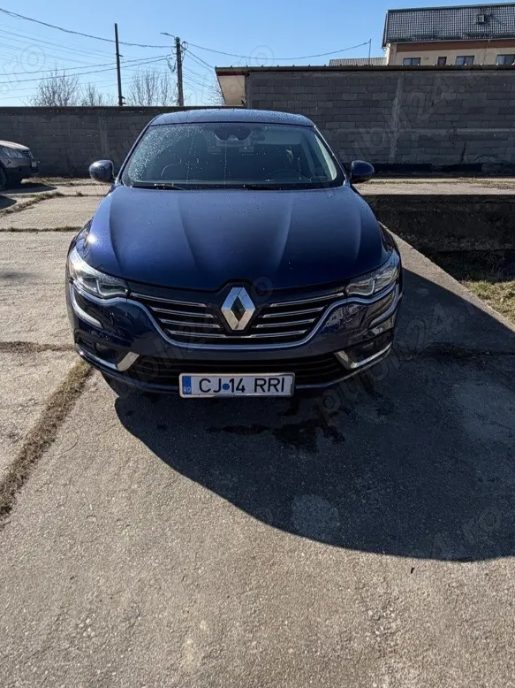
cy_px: 381
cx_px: 238
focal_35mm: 24
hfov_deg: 56.7
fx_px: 476
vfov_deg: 71.4
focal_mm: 2.22
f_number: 2.2
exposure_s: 1/770
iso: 25
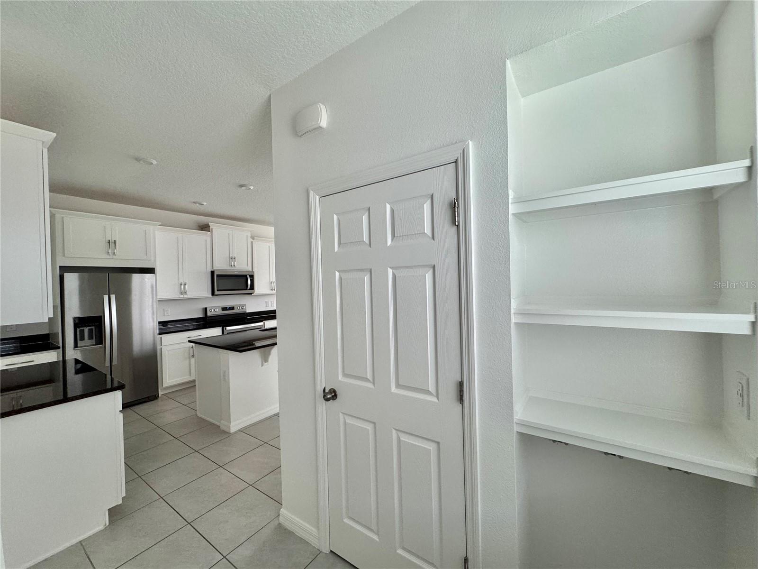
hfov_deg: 102.1
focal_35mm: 14
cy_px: 284
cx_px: 379
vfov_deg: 85.7
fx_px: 307
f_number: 2.2
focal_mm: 2.22
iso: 200
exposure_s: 1/99
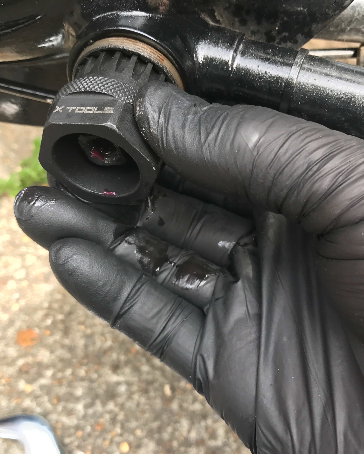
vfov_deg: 49.0
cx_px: 197
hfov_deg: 40.1
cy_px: 242
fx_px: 498
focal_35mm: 37
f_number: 1.8
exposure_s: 1/97
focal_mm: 3.99
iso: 20
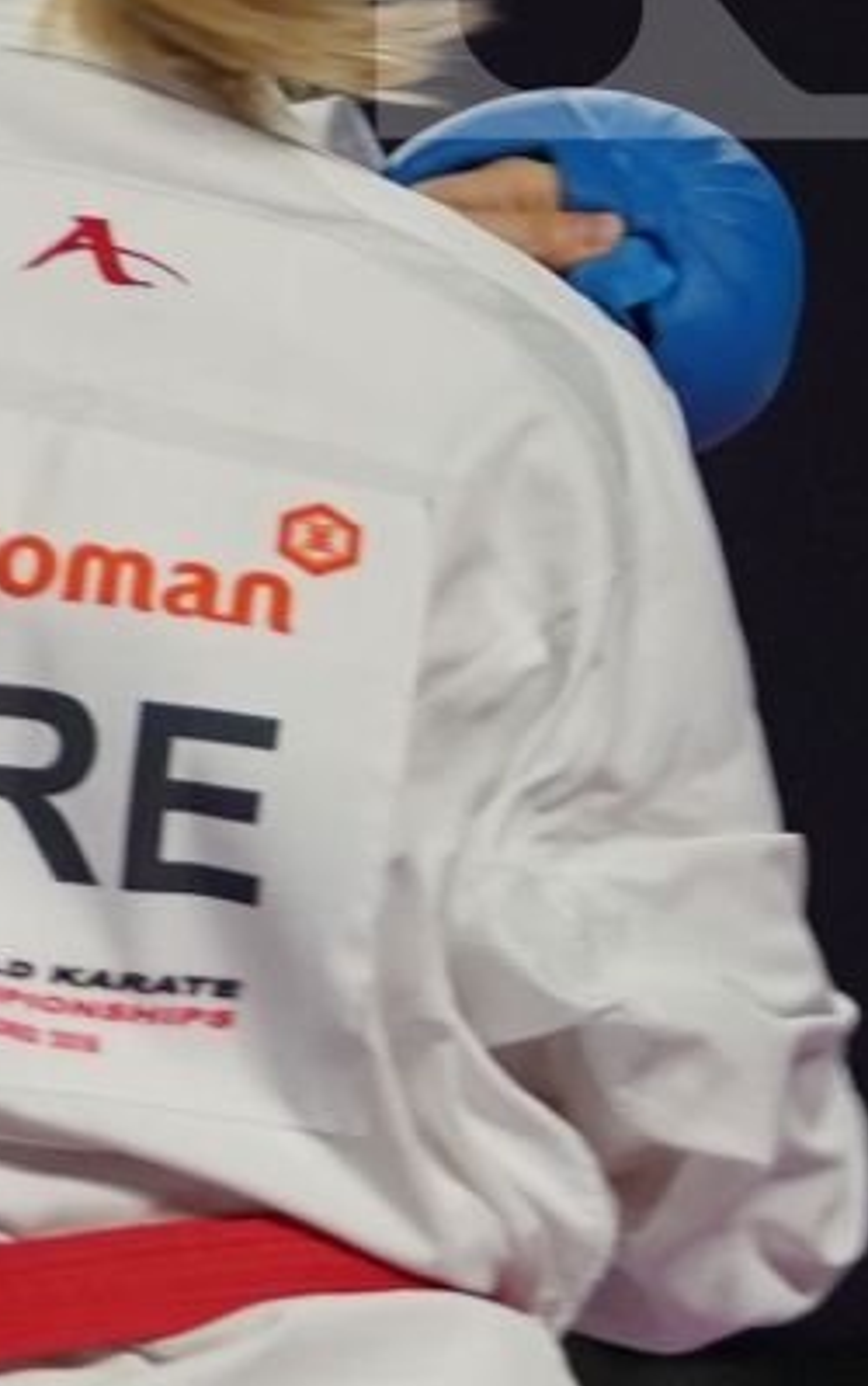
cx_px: -1653
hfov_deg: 1.2
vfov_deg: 1.9
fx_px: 42693
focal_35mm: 1130
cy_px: 1053
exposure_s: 1/1000
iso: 1000
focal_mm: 164
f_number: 2.8
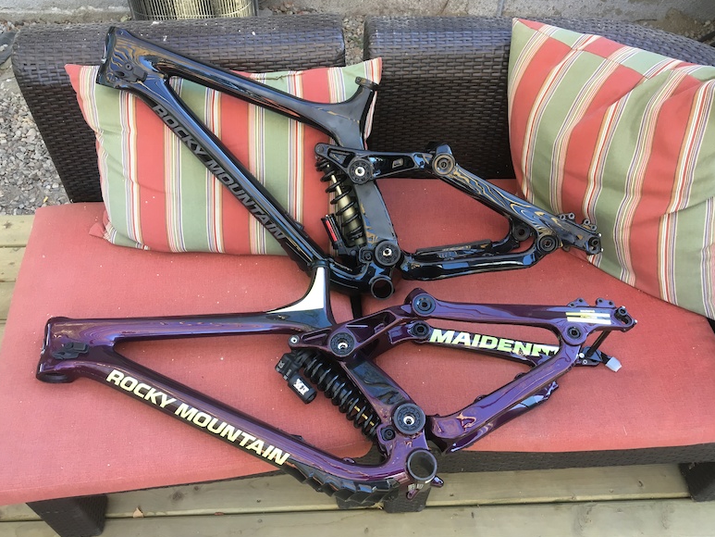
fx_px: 620
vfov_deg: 46.8
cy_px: 265
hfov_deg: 59.9
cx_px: 348
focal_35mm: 30
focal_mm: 4.15
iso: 25
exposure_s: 1/30
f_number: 2.2
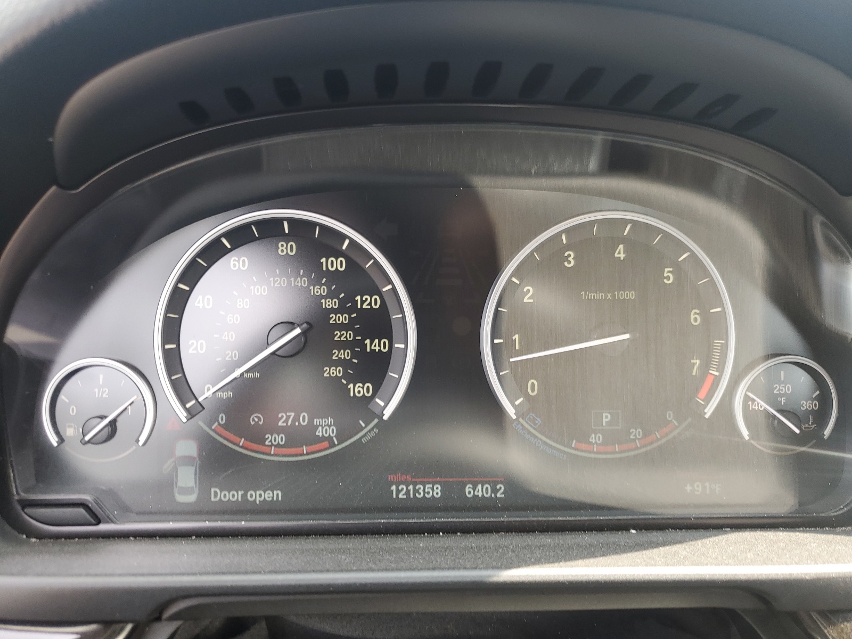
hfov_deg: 67.3
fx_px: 640
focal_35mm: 26
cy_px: 320
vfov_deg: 53.1
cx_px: 426
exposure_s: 1/130
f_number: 1.5
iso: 50
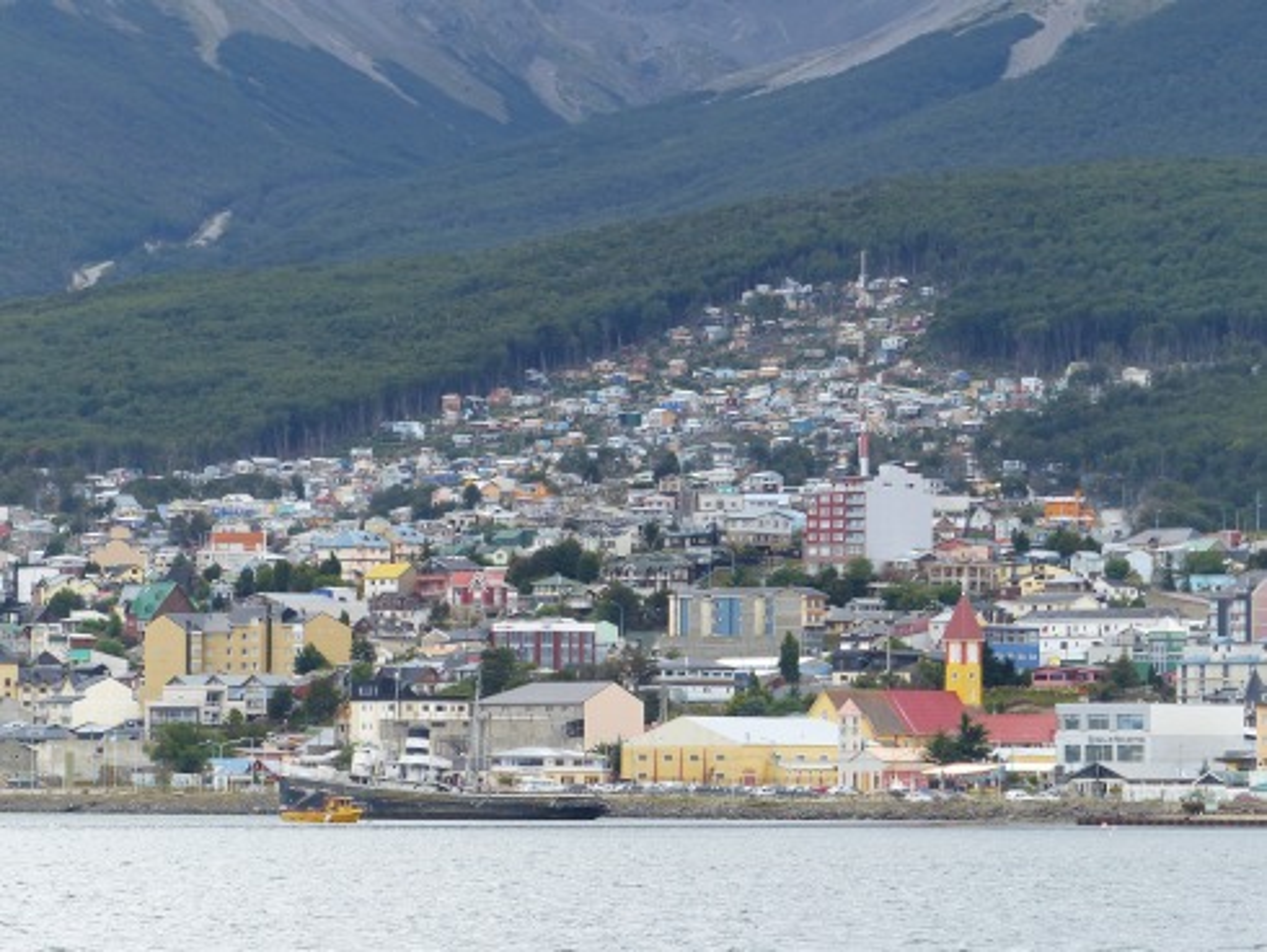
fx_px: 7727
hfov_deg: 9.4
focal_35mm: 211
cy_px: 476
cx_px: 634
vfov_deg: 7.0
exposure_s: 1/500
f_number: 4
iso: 100
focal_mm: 37.9
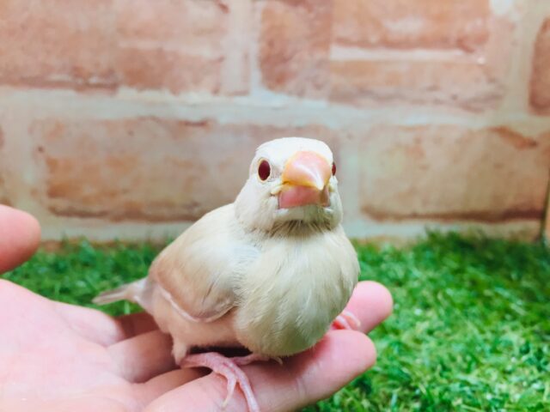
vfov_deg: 48.2
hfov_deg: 61.7
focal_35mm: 29
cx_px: 275
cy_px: 206
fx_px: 461
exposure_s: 1/30
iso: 80
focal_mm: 4.15
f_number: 2.2
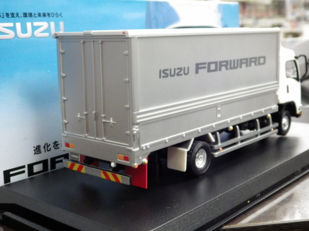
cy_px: 117
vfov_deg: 27.0
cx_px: 152
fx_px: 482
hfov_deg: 35.6
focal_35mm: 54
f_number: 3.8
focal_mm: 9
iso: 800
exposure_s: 1/25
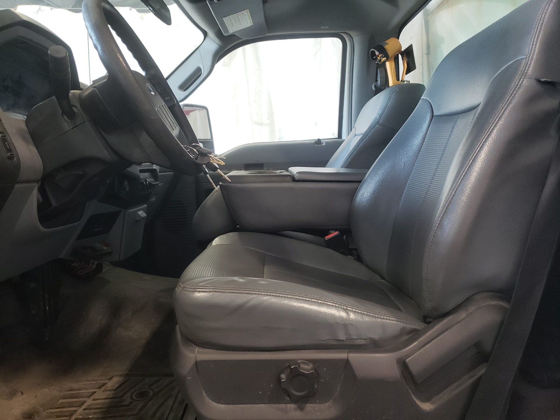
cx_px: 280
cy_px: 210
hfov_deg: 67.3
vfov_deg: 53.1
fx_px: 421
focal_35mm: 26
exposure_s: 1/60.2
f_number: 1.5
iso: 86
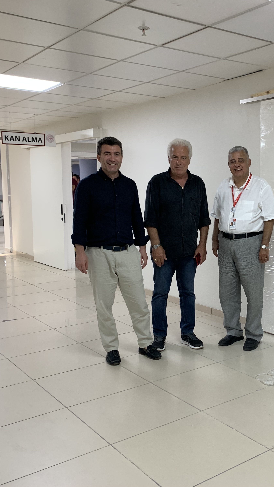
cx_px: 242
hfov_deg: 30.0
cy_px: 243
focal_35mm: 38
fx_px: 491
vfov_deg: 52.8
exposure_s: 1/74
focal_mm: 4.25
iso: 100
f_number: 1.8
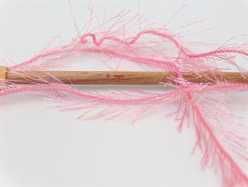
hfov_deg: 23.3
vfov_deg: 17.6
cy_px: 94
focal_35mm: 84
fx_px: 603
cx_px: 124
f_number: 2.9
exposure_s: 1/34.4
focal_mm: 17.25
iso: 200
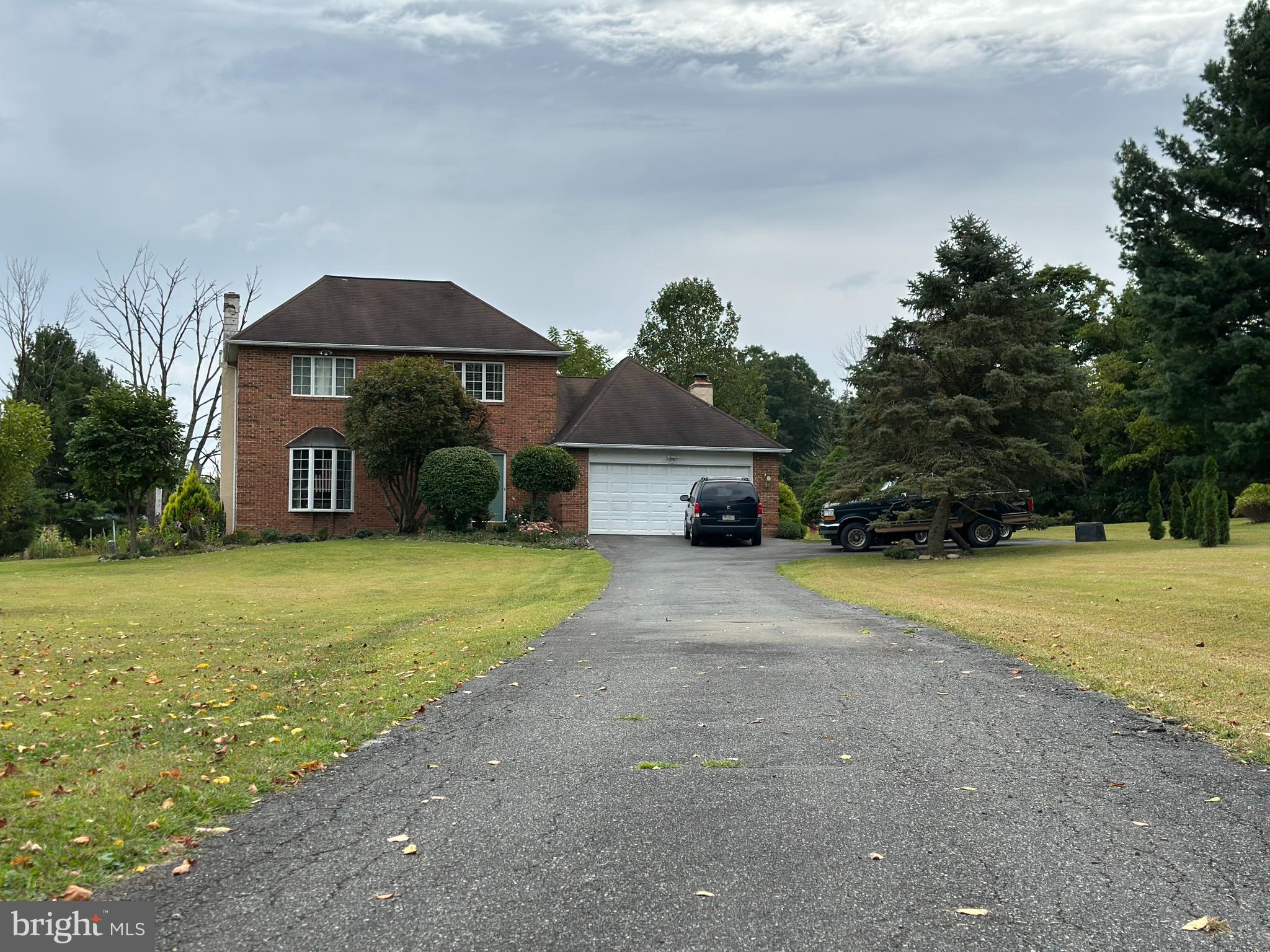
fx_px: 1761
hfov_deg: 39.7
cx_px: 635
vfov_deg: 30.3
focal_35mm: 48
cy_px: 476
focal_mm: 6.86
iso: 80
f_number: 1.78
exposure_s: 1/5000
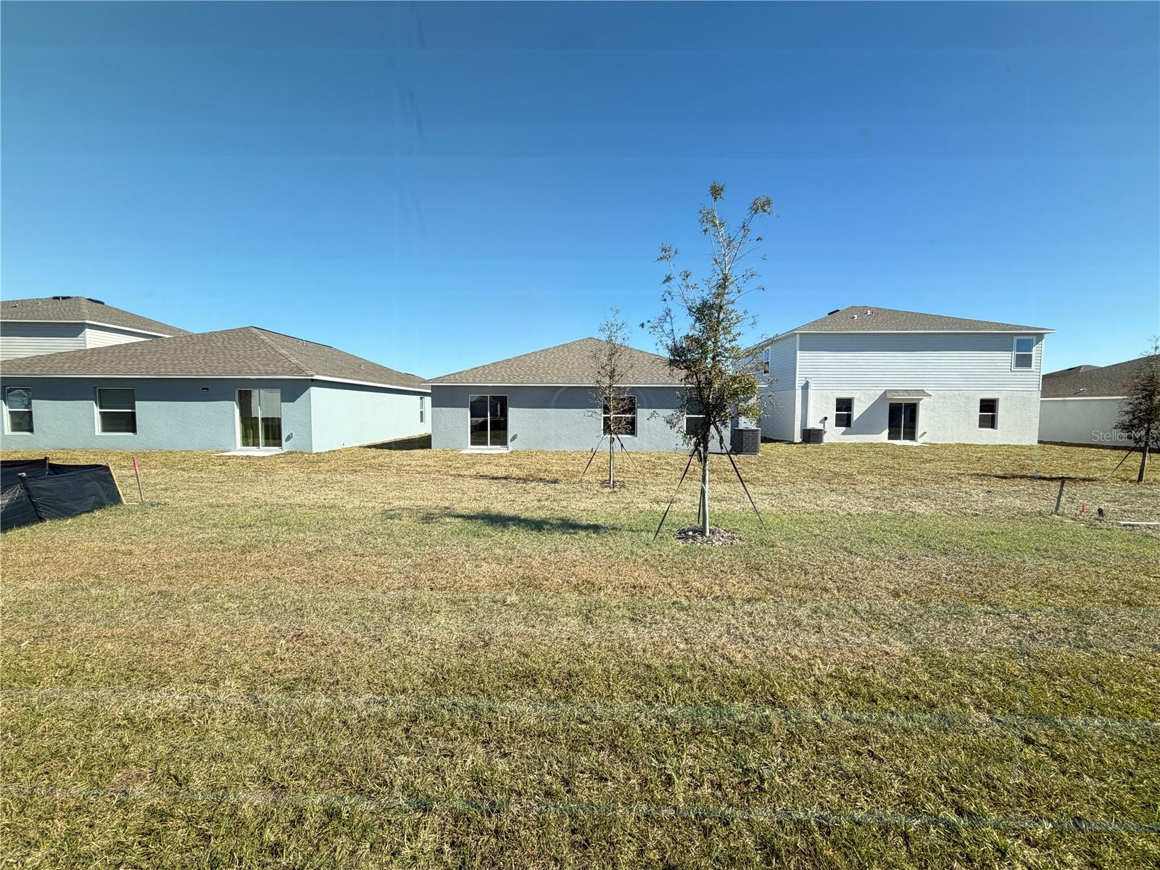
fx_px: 469
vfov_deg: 85.7
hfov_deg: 102.1
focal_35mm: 14
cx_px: 580
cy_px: 435
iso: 40
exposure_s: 1/590
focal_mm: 2.22
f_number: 2.2
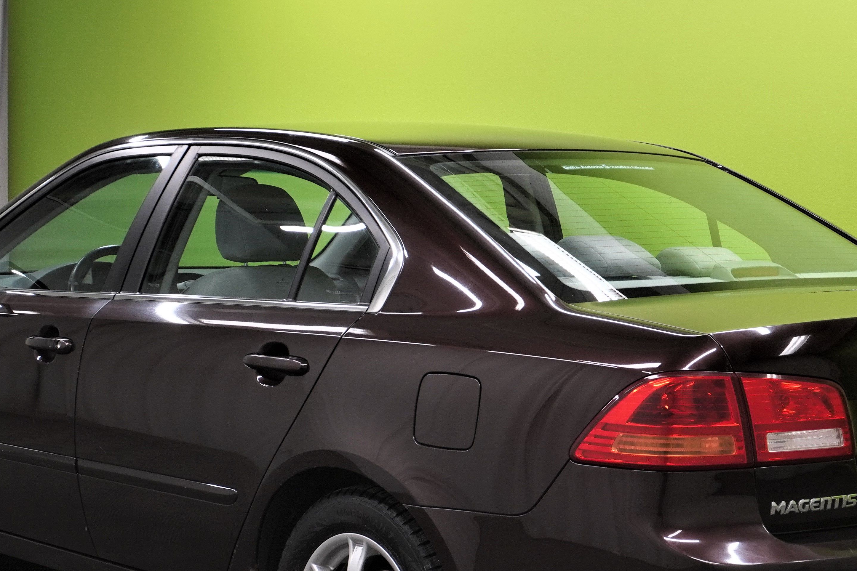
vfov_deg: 16.2
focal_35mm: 84
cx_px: 468
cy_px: 360
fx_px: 2000
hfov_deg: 24.2
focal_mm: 27
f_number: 7.1
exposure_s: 1/20
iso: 320
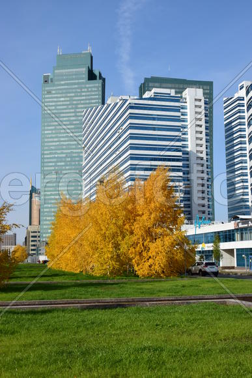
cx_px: 126
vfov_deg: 43.6
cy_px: 189
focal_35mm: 45
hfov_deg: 29.9
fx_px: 472
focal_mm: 30
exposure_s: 1/60
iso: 100
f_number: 16
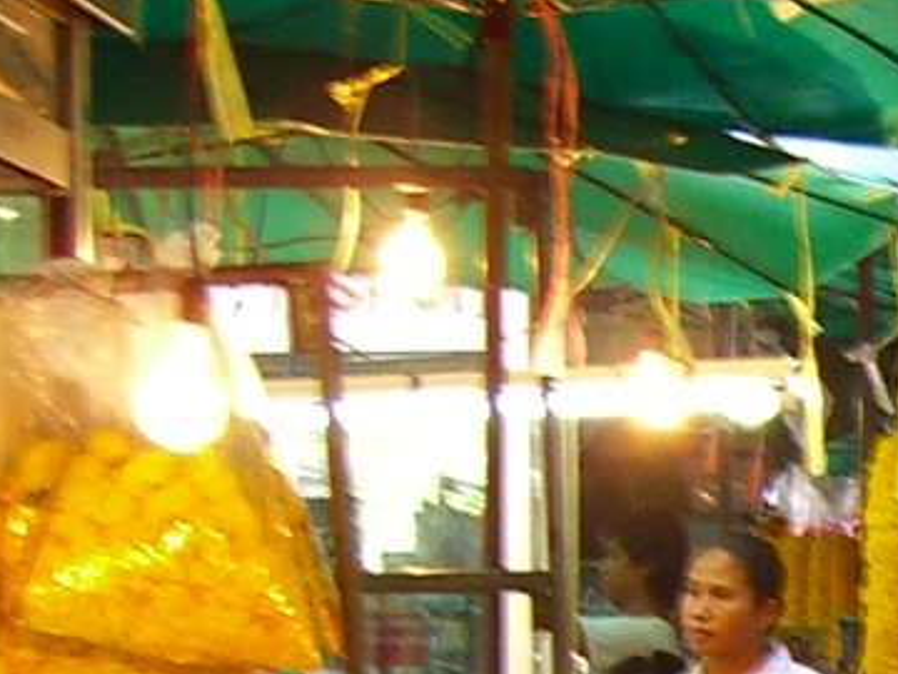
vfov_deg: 6.7
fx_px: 5603
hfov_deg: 8.9
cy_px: 1136
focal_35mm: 216
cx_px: 1467
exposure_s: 1/40
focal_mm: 7.9
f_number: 2.8
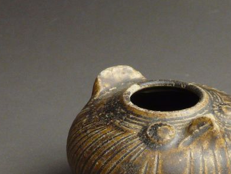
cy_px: 142
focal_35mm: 202
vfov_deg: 7.3
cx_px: 179
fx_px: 1348
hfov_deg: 9.8
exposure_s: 1/25
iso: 200
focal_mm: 11.7
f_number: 3.2
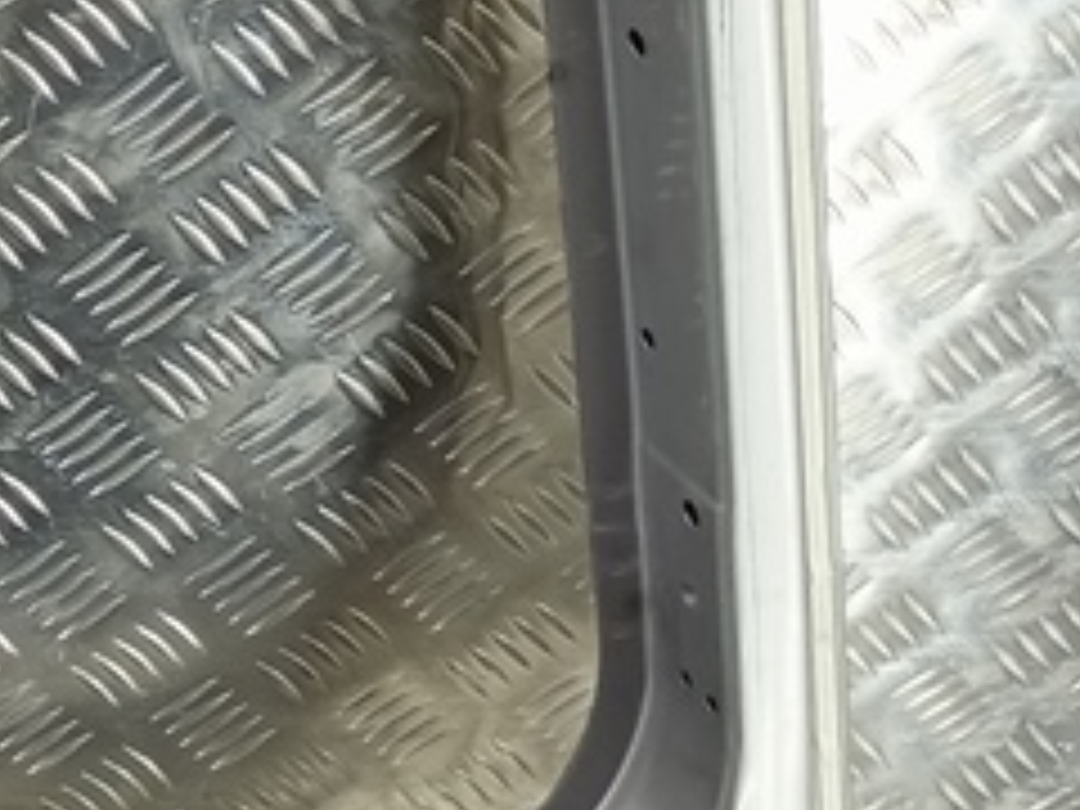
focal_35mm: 115
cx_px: -1107
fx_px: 3588
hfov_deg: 14.2
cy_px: 392
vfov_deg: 12.9
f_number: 1.6
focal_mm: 4.11
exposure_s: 1/50
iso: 133
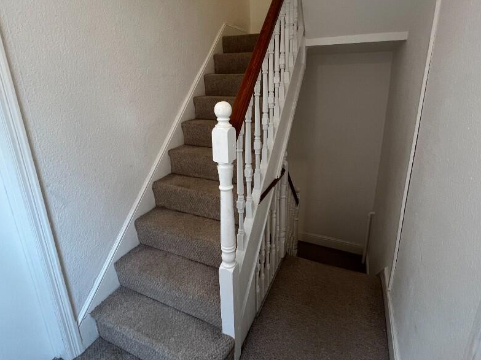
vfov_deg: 74.2
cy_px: 153
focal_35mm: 17
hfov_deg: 91.0
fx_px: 236
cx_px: 247
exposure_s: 1/50
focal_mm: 1.57
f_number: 1.8
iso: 200
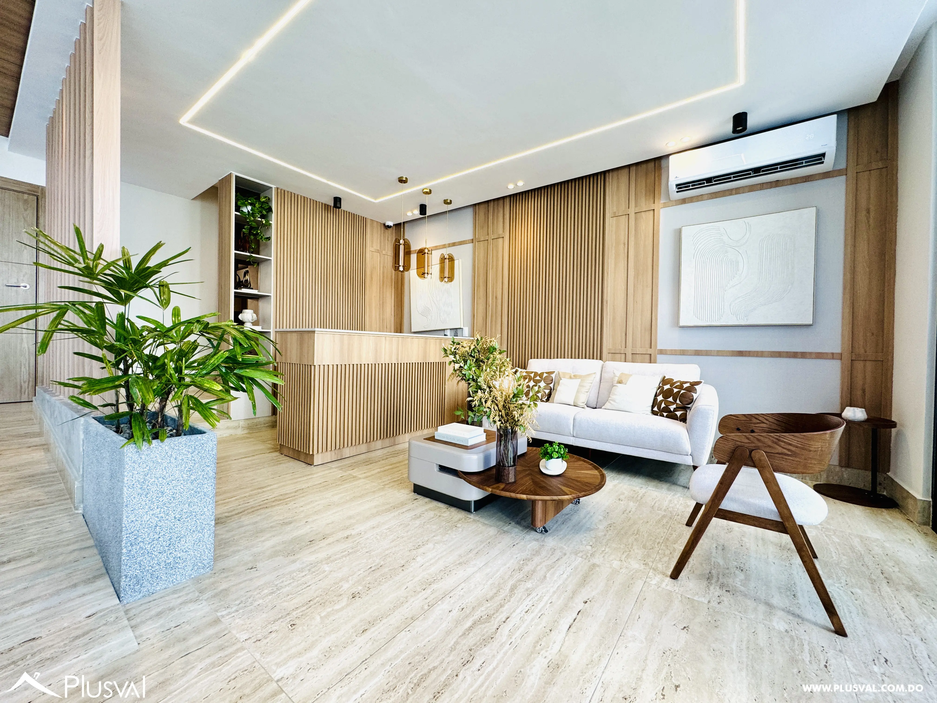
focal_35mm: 14
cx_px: 468
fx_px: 379
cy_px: 352
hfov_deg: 102.1
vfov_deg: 85.7
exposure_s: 1/120
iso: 80
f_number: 2.2
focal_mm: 2.22
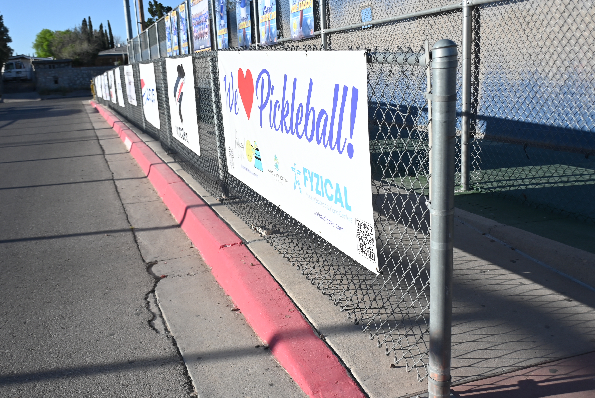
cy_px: 199
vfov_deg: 36.9
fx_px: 595
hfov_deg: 53.1
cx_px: 298
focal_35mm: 36
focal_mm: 24
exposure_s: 1/1000
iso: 250
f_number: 6.3
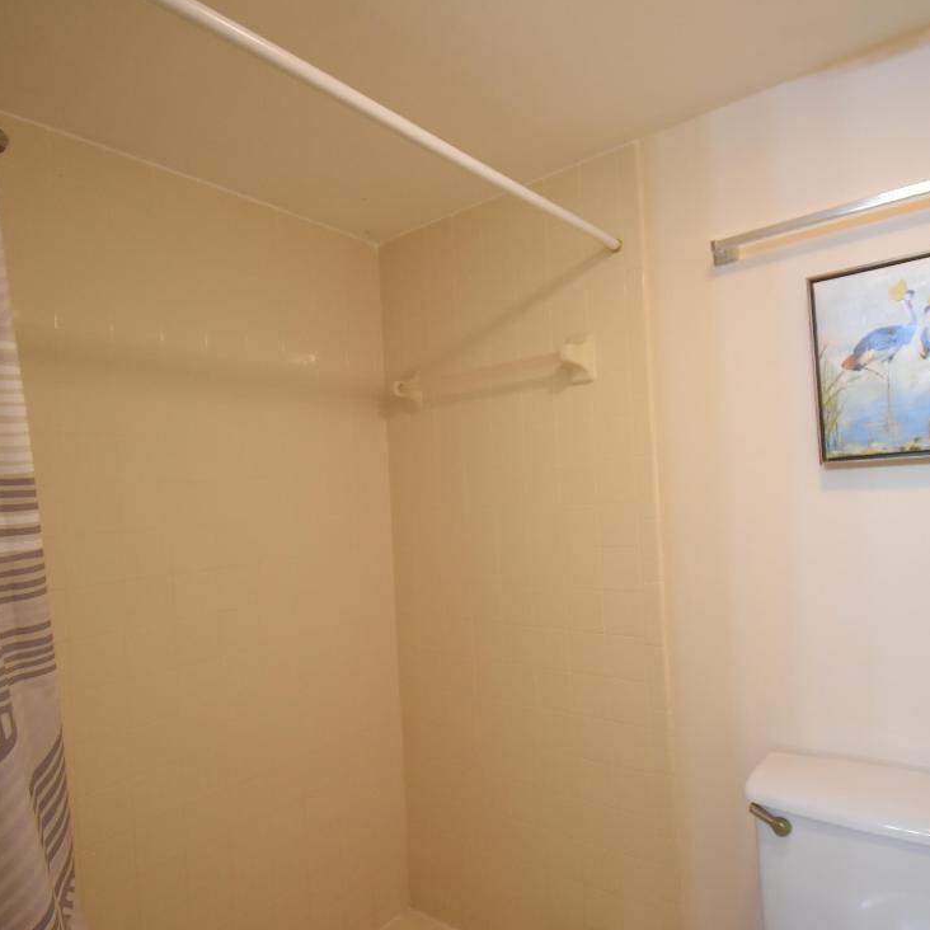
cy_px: 483
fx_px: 608
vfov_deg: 74.8
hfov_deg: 74.5
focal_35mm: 20
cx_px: 520
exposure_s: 1/60
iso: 1250
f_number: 4.5
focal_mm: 10
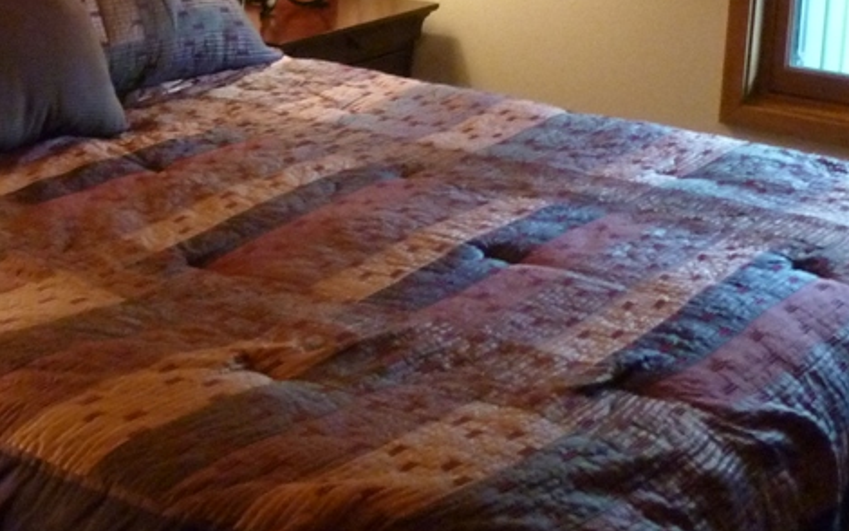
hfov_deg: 26.7
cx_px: -4
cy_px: -27
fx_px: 1689
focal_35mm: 73
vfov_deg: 17.4
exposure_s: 1/8
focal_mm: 4.5
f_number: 3.3
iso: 400
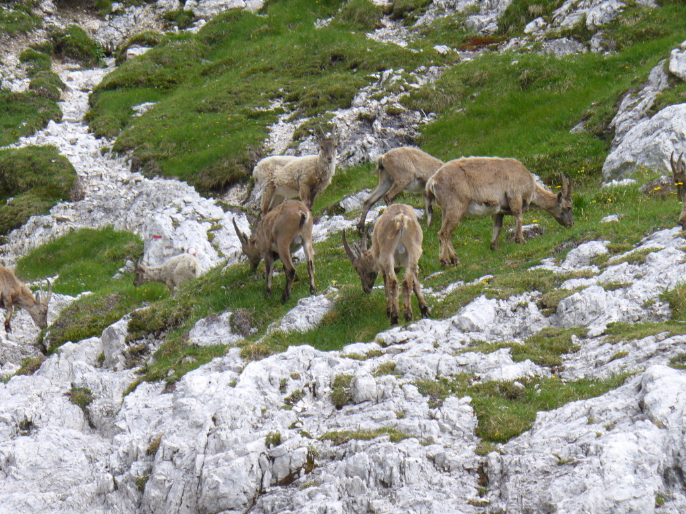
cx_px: 343
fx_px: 2735
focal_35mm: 138
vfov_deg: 10.7
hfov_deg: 14.3
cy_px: 257
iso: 80
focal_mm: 22.7
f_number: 3.8
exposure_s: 1/400
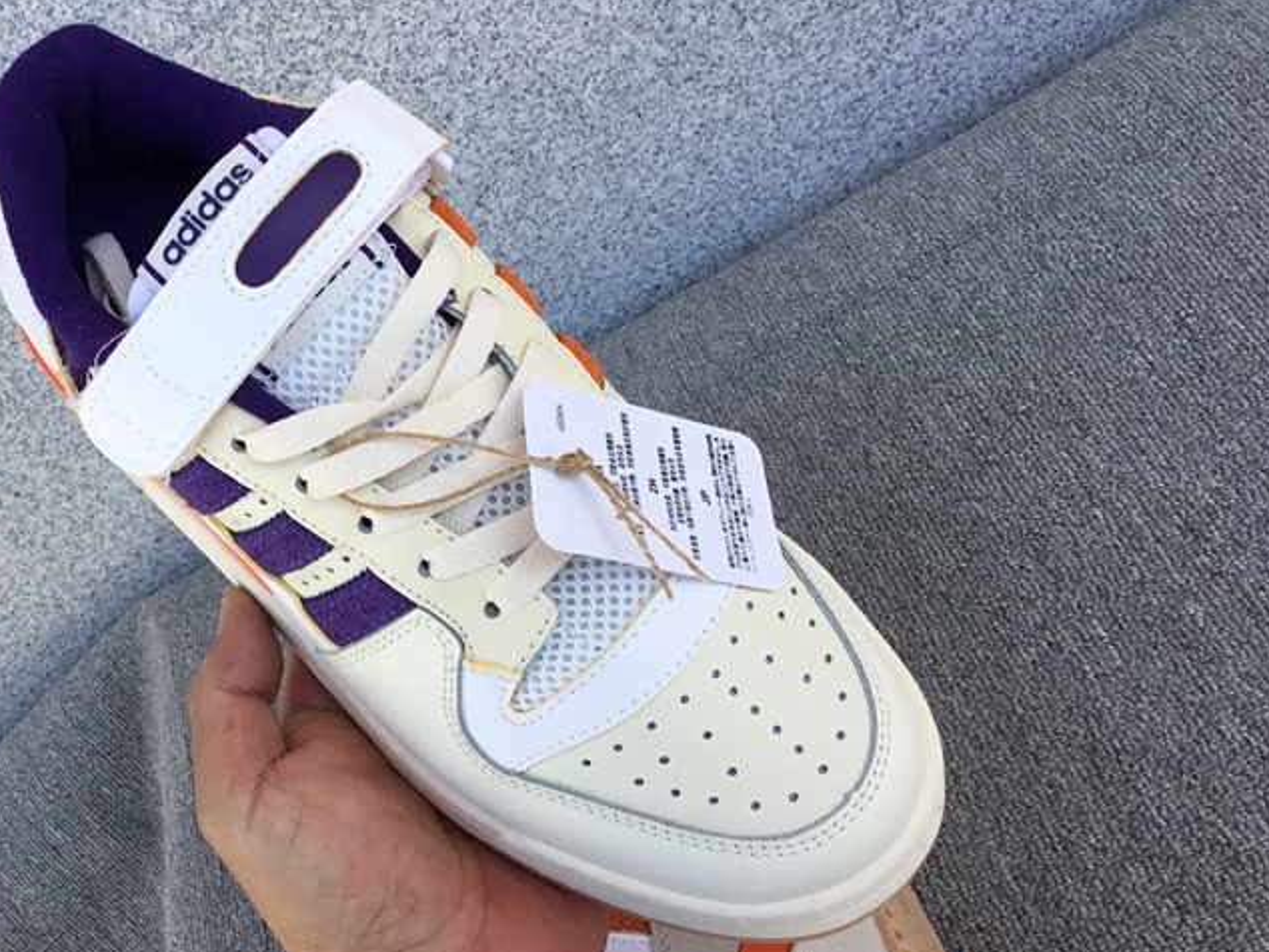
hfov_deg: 42.2
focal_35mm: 44
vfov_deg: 32.9
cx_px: 402
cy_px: 505
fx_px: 1614
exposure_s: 1/337
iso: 25
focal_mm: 3.3
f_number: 2.4
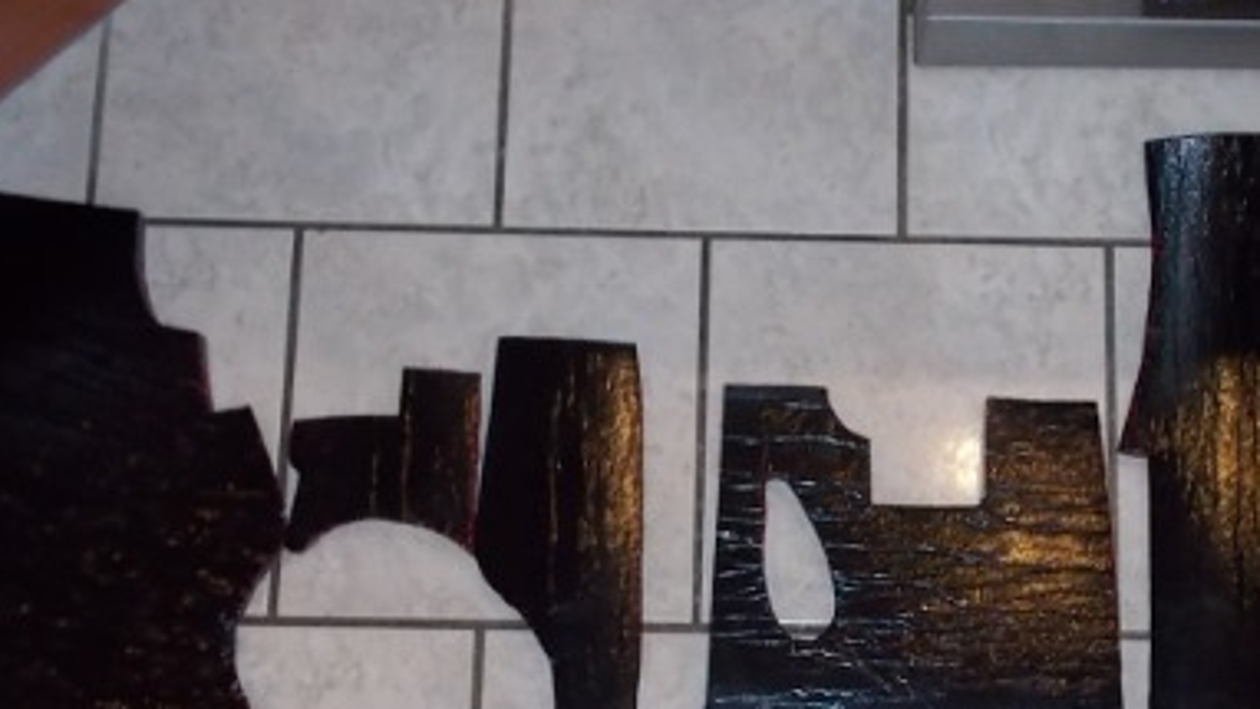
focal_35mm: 53
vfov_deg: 22.0
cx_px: 769
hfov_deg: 39.0
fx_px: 1771
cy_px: 679
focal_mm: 4.1
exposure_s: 1/25
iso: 200
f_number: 3.3
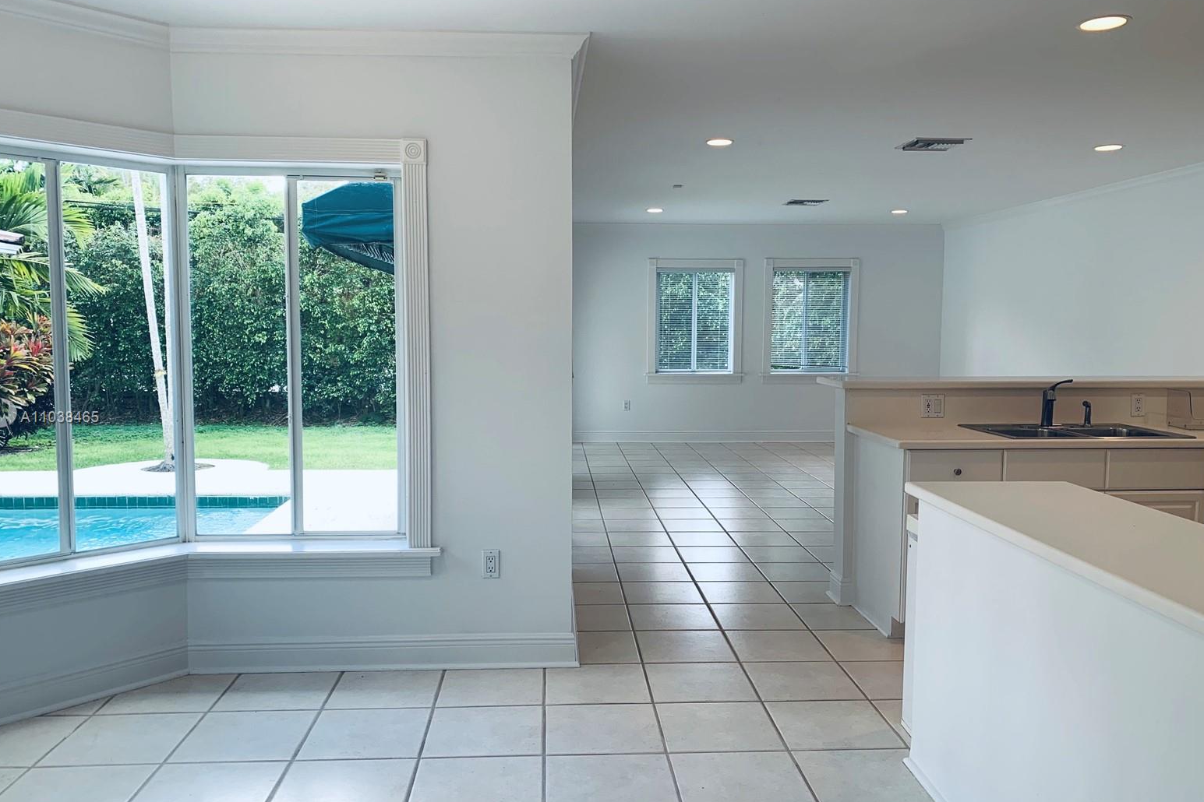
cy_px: 418
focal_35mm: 28
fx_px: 936
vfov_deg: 46.4
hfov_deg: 65.5
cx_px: 599
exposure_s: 1/120
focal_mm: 4.25
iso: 40
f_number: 1.8
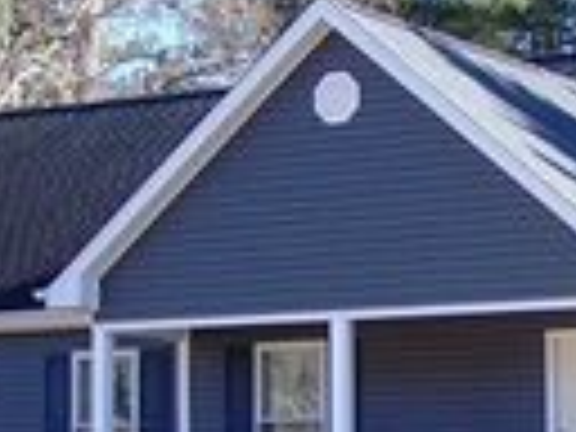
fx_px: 2463
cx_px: 518
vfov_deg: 10.0
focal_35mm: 148
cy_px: 389
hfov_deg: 13.2
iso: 64
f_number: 2.8
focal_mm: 6.3
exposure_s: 1/200
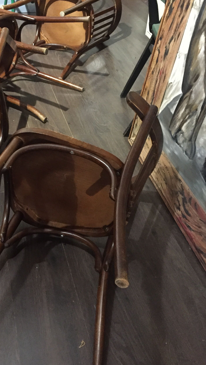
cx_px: 35
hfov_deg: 28.3
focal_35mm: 41
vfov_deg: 49.3
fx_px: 398
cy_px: 163
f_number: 2.2
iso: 400
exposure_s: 1/17
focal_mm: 4.15
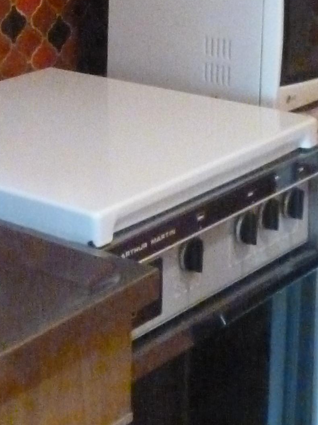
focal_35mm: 98
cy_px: -89
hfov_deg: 14.8
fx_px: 1201
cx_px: -17
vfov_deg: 18.9
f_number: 3.3
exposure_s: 1/15
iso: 1250
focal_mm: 4.3
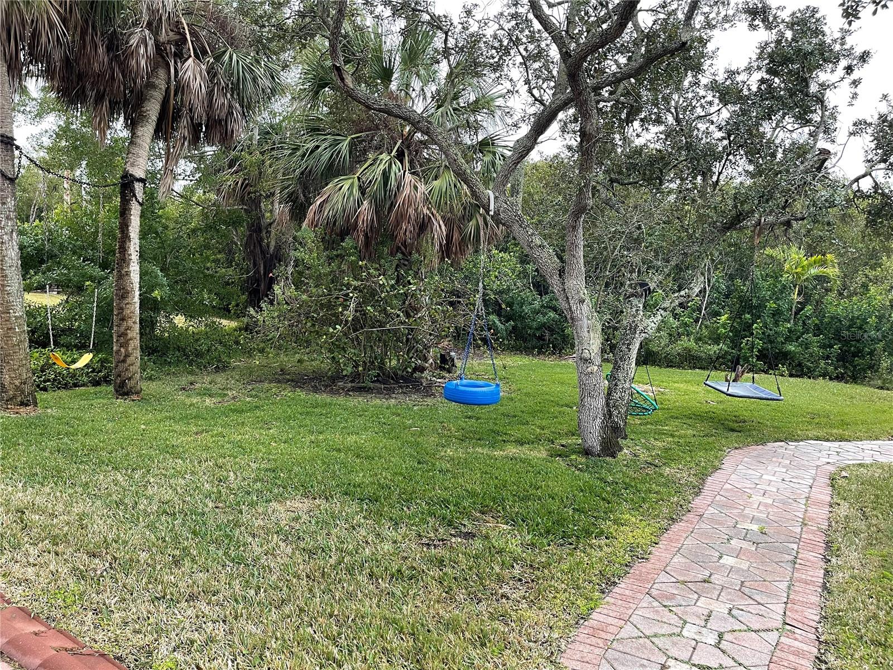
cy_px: 335
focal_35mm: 25
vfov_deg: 54.9
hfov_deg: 69.4
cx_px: 446
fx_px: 645
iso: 125
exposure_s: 1/72
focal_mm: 5.1
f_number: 1.6
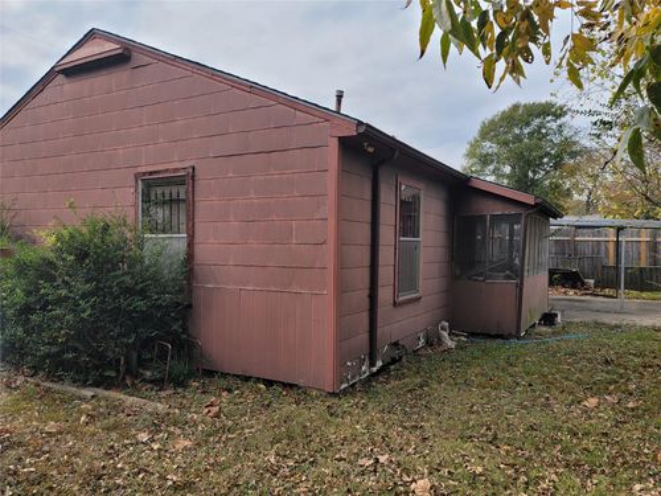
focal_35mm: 25
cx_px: 330
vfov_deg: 54.9
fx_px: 477
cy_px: 248
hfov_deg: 69.4
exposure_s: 1/526
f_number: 1.8
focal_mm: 7
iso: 20
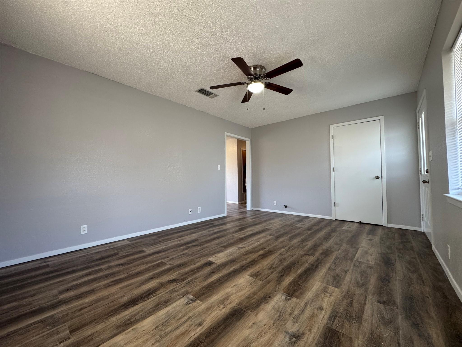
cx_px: 231
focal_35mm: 14
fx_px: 187
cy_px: 174
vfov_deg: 85.7
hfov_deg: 102.1
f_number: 2.2
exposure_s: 1/60
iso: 250
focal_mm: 2.22
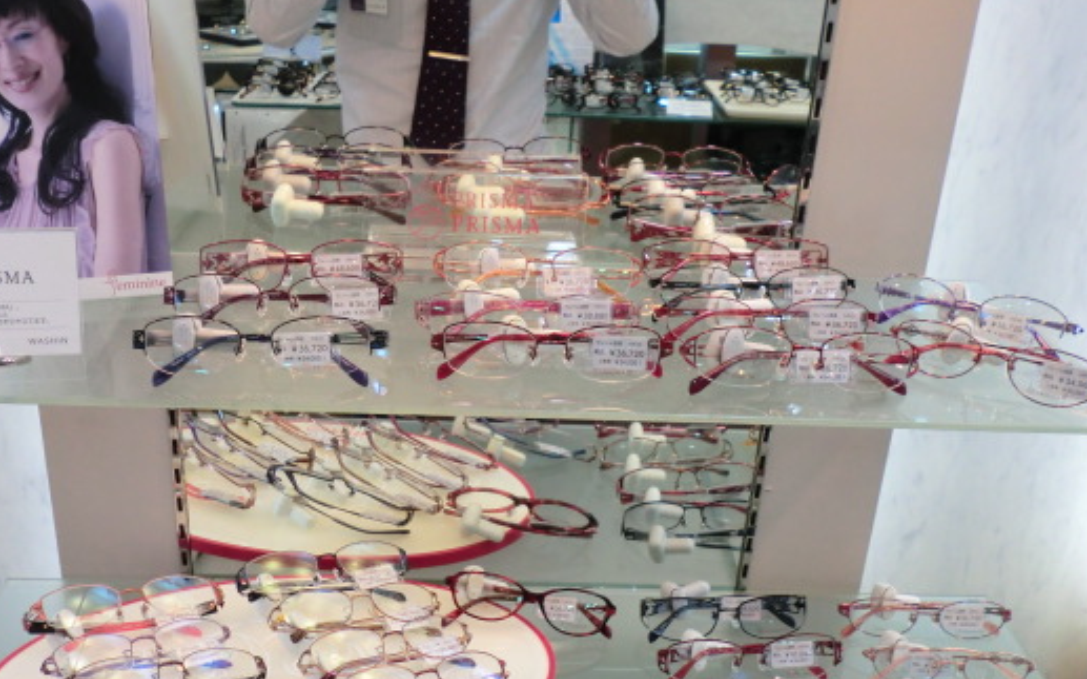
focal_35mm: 42
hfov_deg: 47.2
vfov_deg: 30.4
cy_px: 429
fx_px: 1244
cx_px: 509
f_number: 3.5
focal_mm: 5.8
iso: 125
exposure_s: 1/60
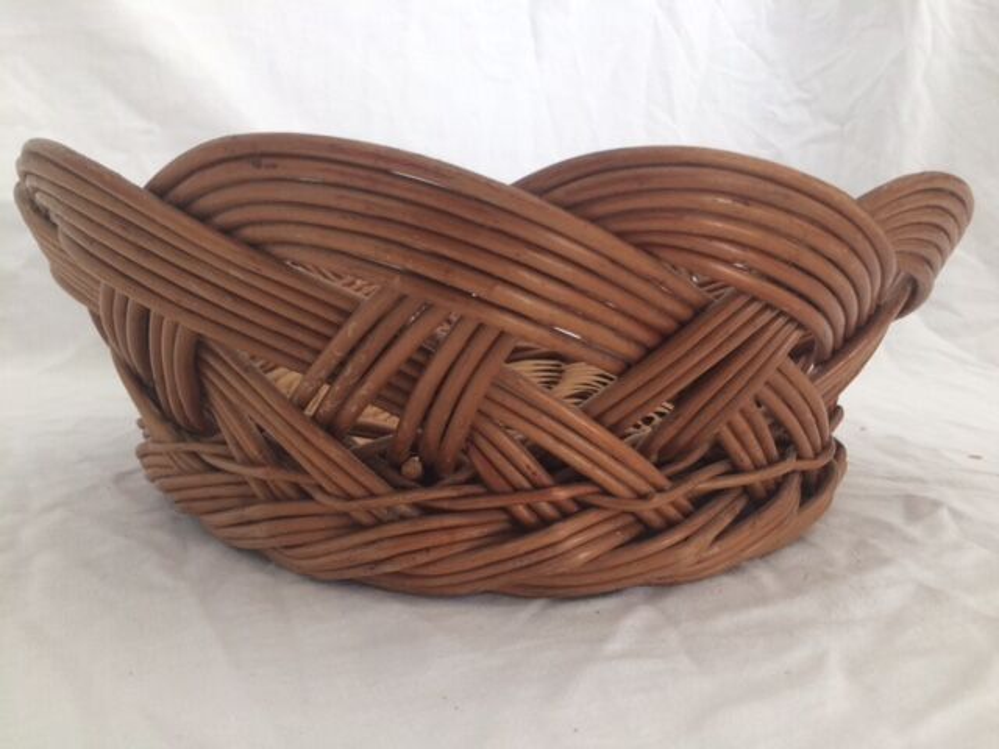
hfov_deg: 61.7
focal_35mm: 29
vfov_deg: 48.2
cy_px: 374
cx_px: 500
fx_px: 837
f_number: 2.2
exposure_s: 1/100
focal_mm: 4.15
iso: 64
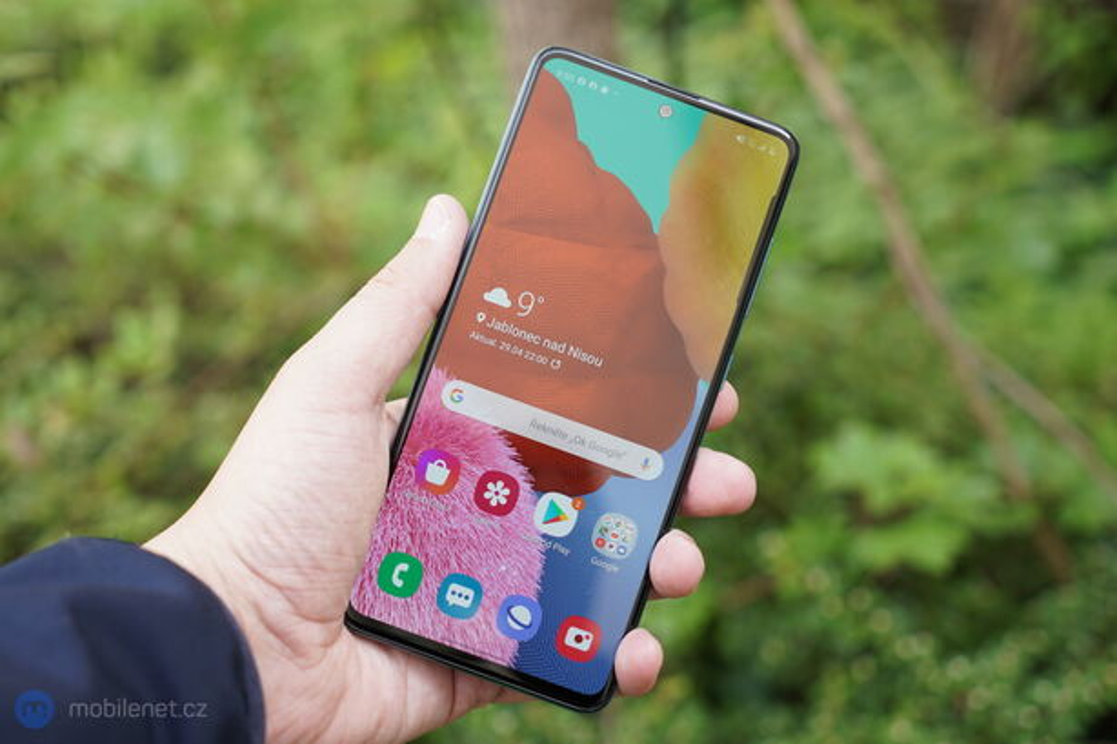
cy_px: 372
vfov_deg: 26.5
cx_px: 558
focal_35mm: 51
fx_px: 1582
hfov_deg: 38.9
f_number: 4.5
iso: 160
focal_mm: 51
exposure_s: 1/125
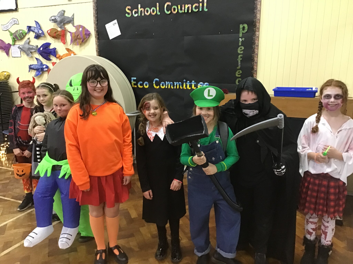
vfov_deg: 45.4
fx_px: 316
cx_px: 176
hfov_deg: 58.4
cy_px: 132
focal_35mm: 31
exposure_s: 1/20
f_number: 2.4
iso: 200
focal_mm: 3.3
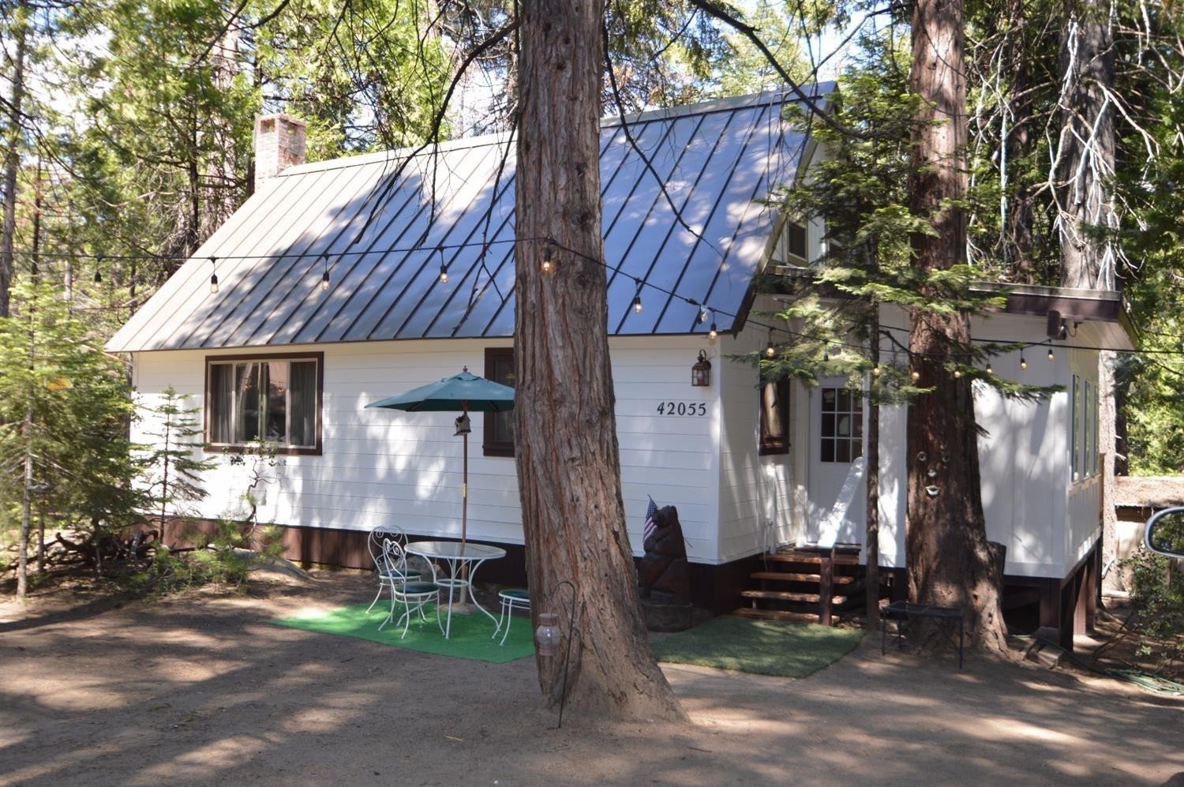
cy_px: 394
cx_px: 592
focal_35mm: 30
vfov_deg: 43.5
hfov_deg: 62.0
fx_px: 986
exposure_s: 1/125
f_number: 4.2
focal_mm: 20
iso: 125
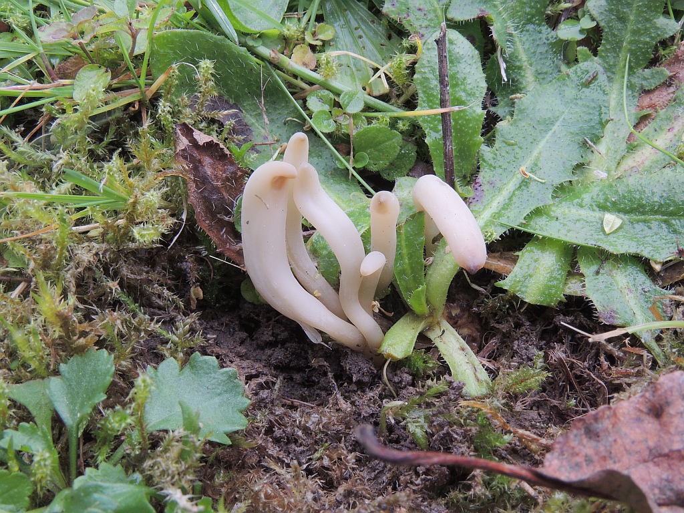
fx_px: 929
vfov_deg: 30.9
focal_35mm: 47
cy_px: 256
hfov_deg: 40.4
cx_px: 342
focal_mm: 8.3
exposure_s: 1/6
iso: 100
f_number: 7.8
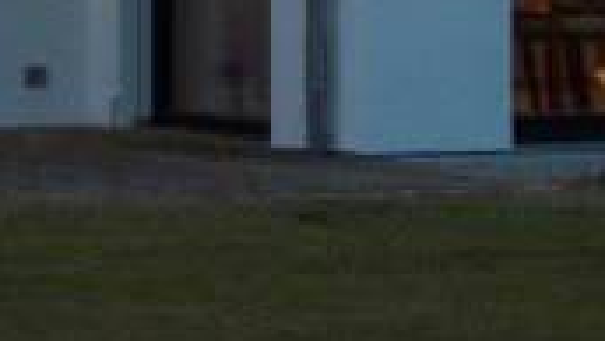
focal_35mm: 370
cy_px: -309
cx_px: -621
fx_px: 5939
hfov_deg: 5.7
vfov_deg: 3.3
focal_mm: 45
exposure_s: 1/1.25
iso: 100
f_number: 11
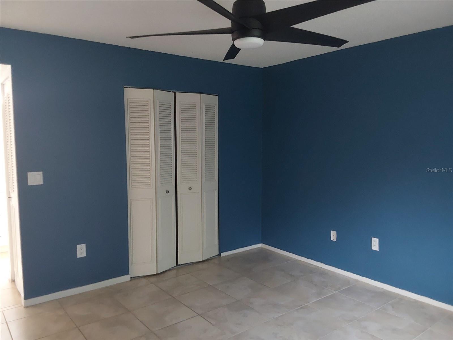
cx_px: 226
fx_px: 366
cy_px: 170
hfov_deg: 63.4
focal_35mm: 28
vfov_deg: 49.7
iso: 400
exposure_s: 1/15
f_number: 1.9
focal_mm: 2.91
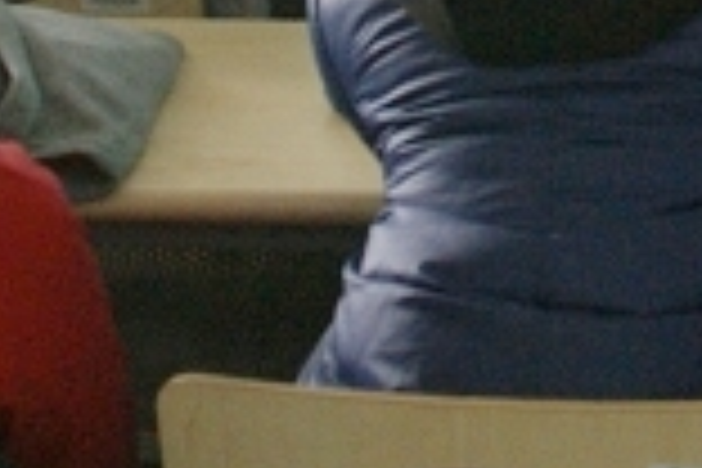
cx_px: 945
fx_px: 3607
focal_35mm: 185
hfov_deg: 10.8
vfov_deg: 7.2
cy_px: -434
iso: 400
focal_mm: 24
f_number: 4.5
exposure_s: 1/15
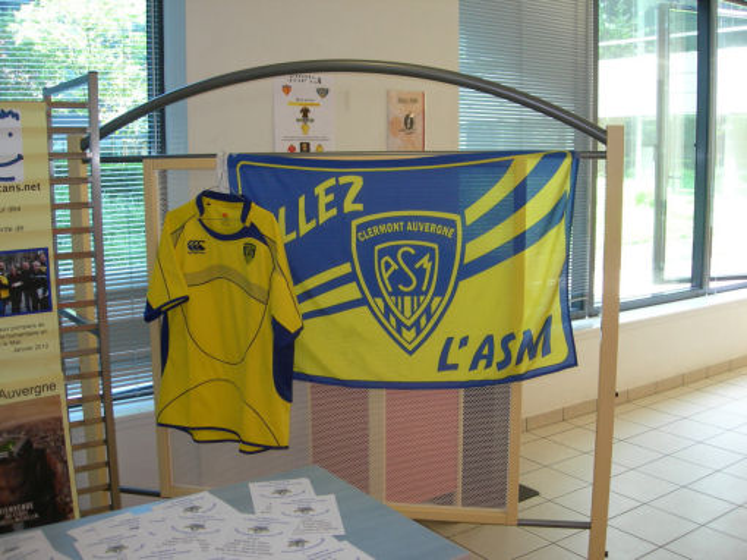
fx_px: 820
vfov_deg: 37.7
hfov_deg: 49.0
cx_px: 374
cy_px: 280
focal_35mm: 38
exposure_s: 1/30
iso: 81
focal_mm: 7.8
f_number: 2.8
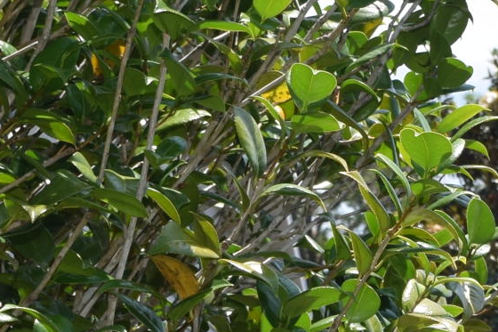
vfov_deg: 5.6
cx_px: 399
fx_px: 3333
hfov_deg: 8.5
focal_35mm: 241
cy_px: 556
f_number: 9
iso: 100
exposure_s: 1/200
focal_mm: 30
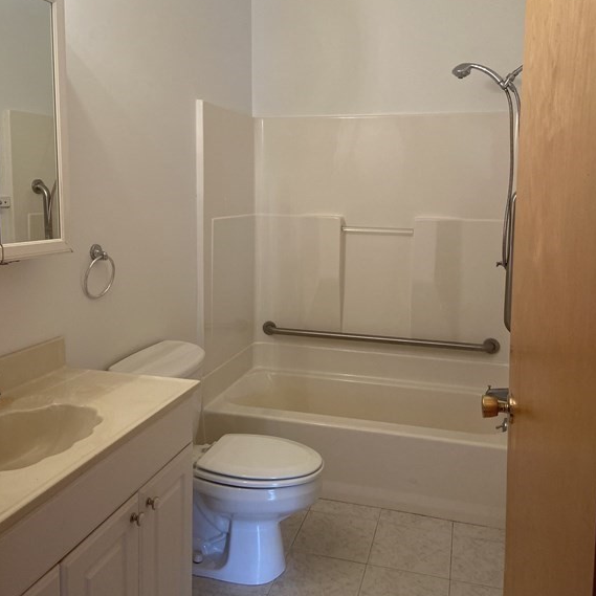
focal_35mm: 31
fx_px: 604
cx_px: 297
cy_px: 252
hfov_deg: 52.5
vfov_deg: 52.3
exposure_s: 1/60
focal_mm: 4.25
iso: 160
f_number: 1.8
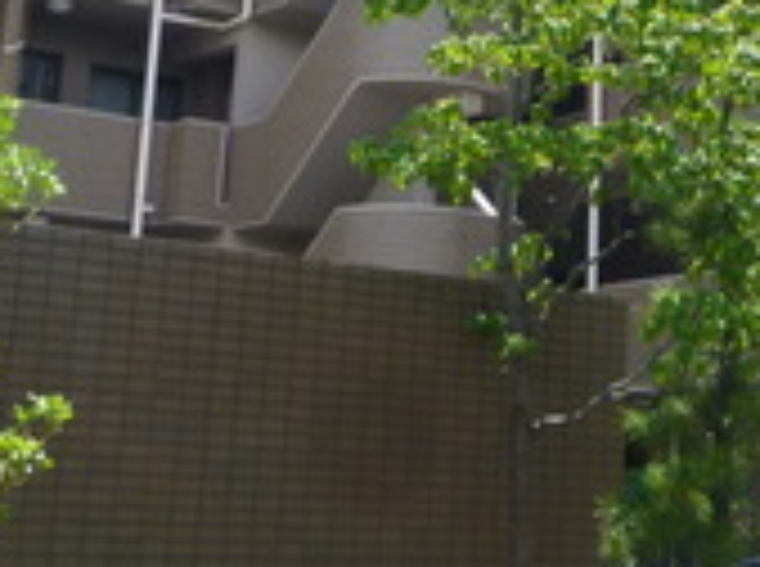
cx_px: 791
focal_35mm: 89
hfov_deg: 21.2
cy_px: -122
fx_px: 1950
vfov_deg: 15.9
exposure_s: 1/320
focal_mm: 4.5
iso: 100
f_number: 4
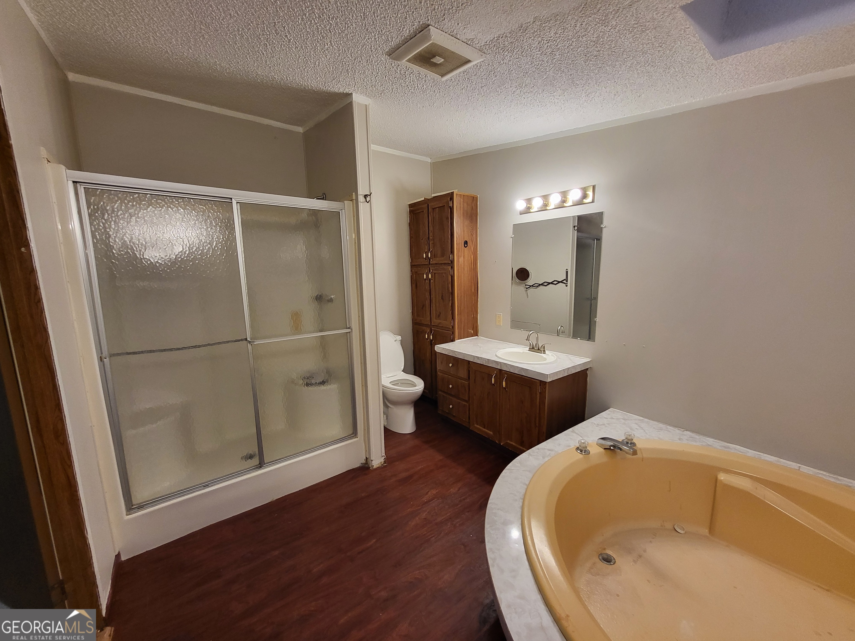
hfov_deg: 106.2
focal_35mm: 13
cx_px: 428
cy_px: 320
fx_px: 321
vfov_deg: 89.9
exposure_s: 1/60
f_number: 2.2
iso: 160
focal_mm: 1.74
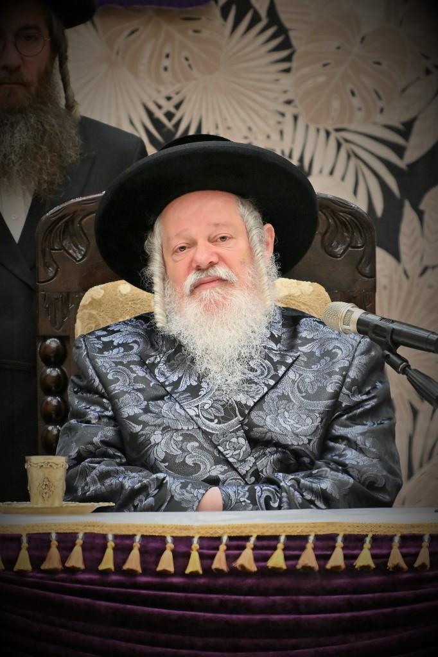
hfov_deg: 4.6
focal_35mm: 300
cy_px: 328
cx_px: 219
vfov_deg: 6.9
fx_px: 5478
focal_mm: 200
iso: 400
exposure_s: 1/250
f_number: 2.8
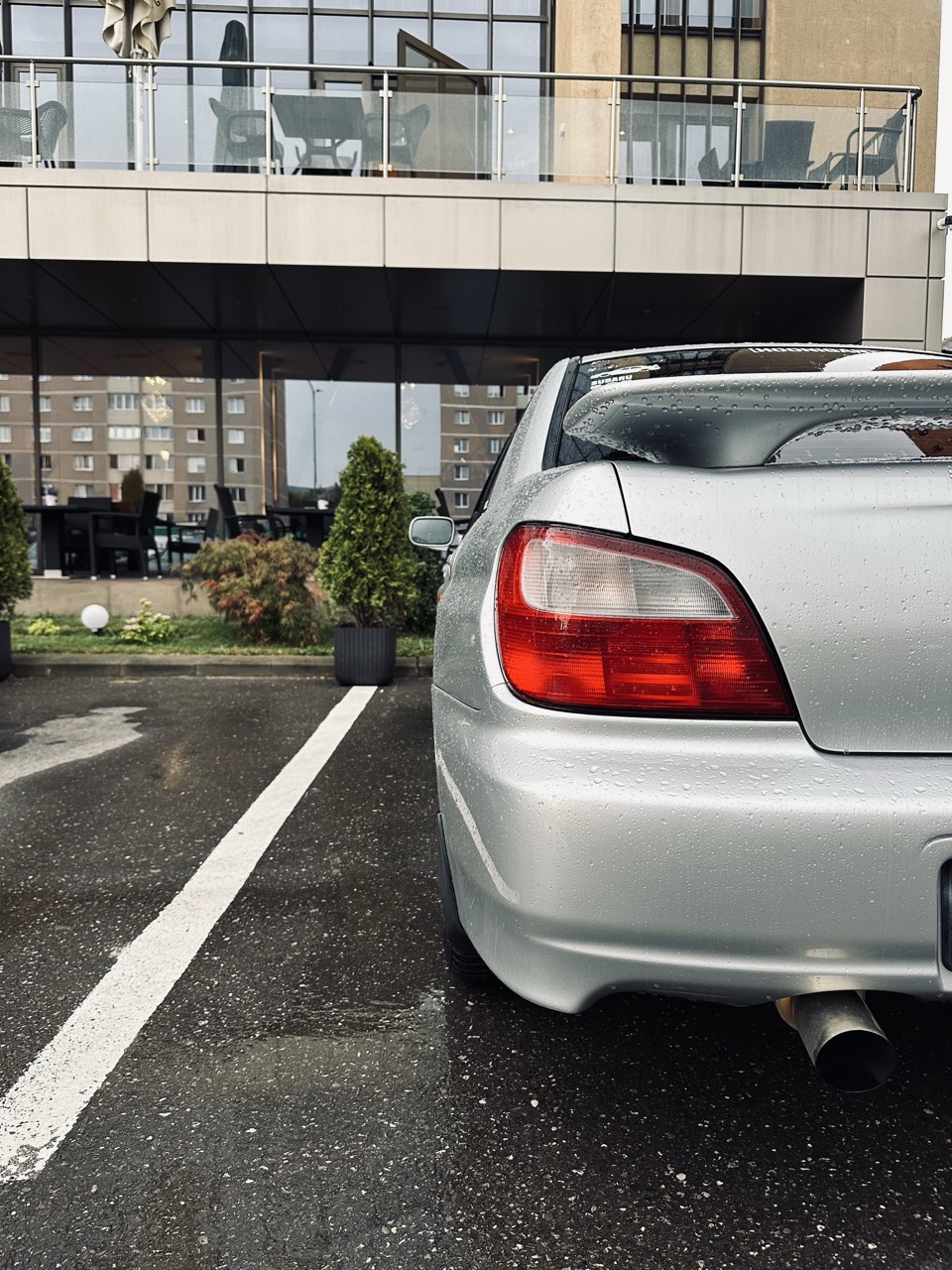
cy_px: 635
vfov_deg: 71.6
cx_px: 476
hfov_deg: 56.8
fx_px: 880
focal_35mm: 24
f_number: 1.78
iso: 200
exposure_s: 1/121
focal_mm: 6.86
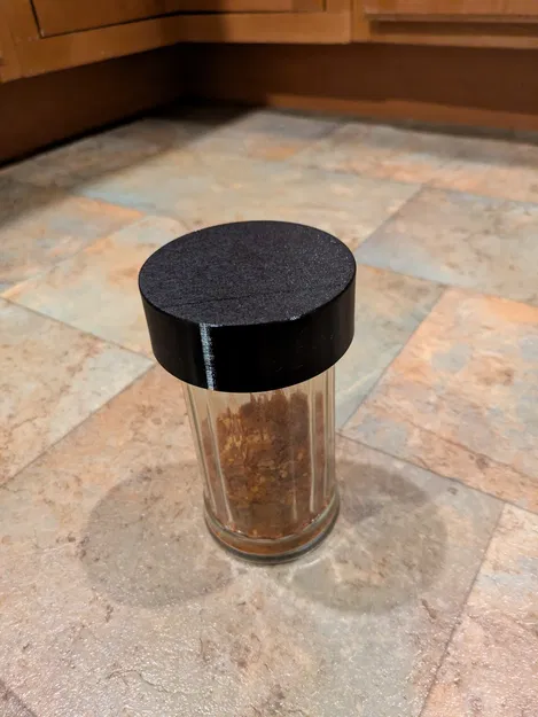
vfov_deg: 69.4
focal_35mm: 25
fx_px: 518
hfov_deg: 54.9
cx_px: 269
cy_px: 358
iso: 690
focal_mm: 5.43
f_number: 1.89
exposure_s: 1/24
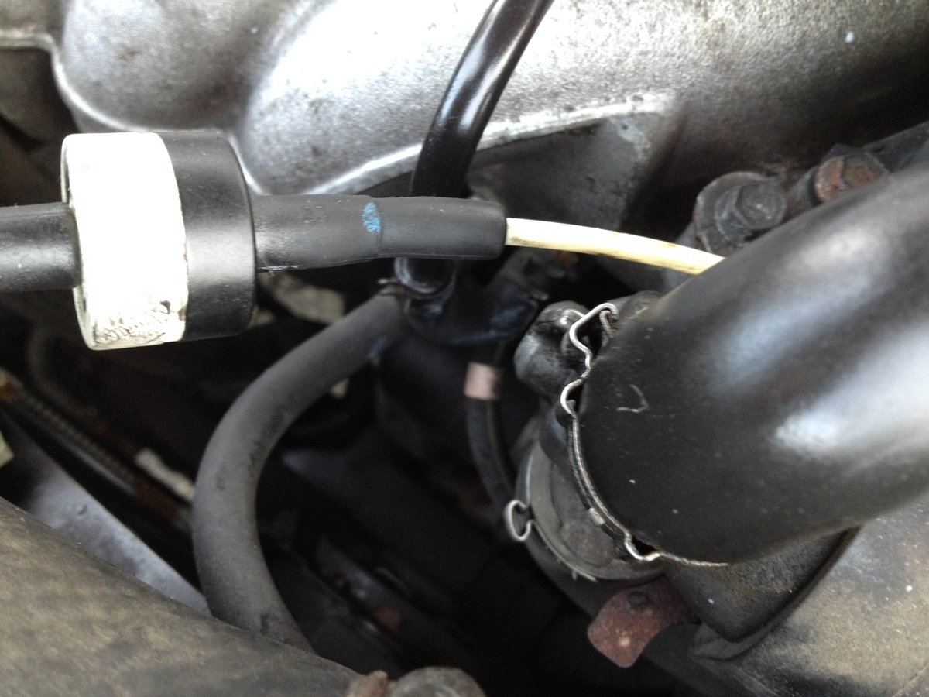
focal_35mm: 35
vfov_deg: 40.7
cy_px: 348
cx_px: 464
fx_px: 939
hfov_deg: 52.6
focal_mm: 4.28
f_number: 2.4
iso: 160
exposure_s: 1/20
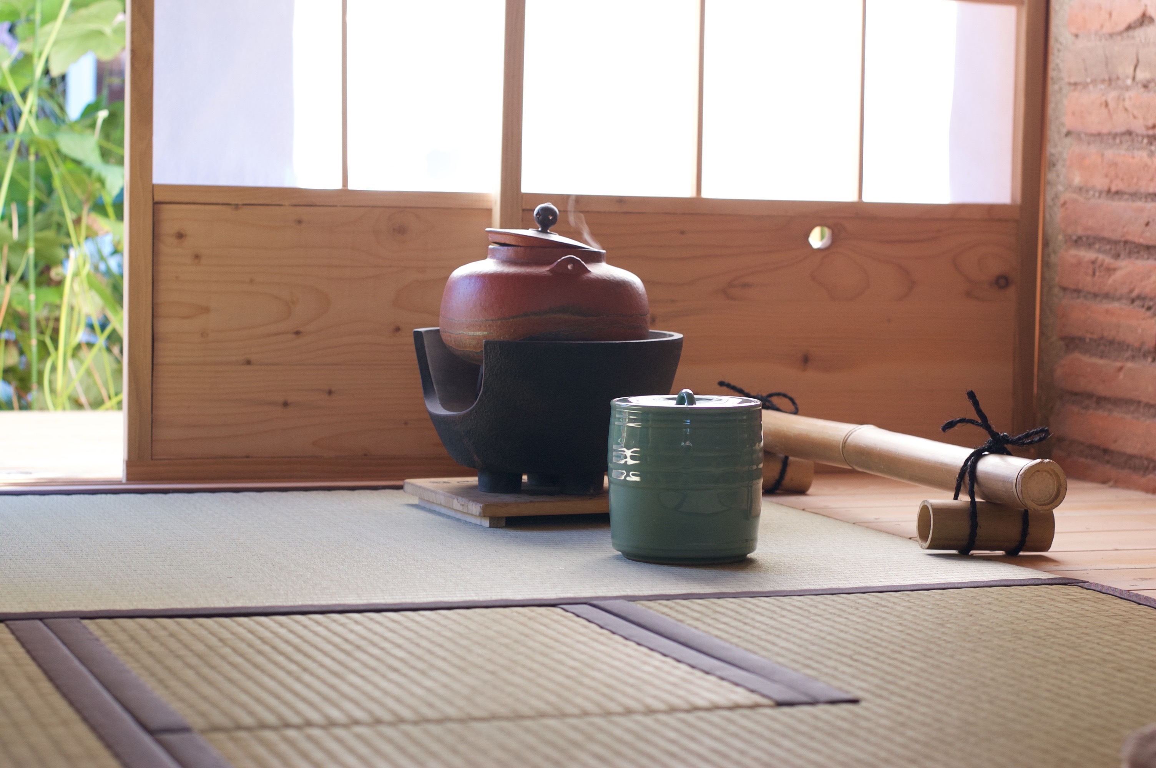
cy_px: 384
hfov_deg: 27.0
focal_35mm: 75
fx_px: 2406
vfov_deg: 18.1
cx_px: 578
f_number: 4.5
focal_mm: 50
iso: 400
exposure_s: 1/80
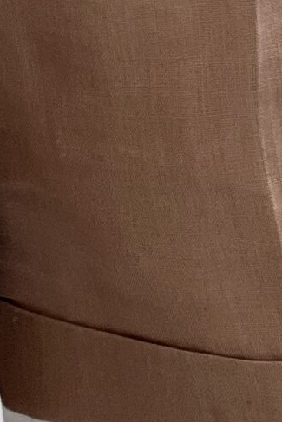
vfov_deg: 4.8
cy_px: -398
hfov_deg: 3.3
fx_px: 4943
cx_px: 39
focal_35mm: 421
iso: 125
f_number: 2.8
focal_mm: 9
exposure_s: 1/121
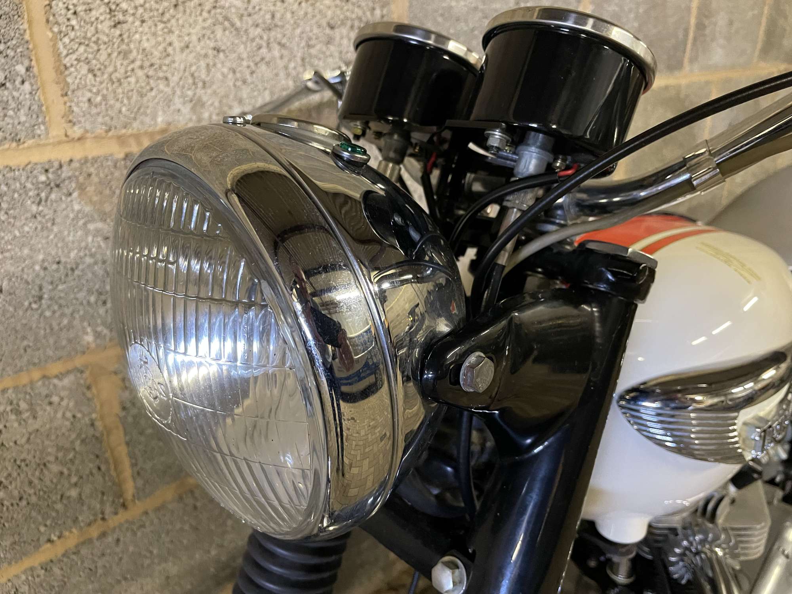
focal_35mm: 26
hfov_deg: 67.3
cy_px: 297
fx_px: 595
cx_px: 396
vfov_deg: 53.1
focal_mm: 4.2
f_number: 1.6
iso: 500
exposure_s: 1/33
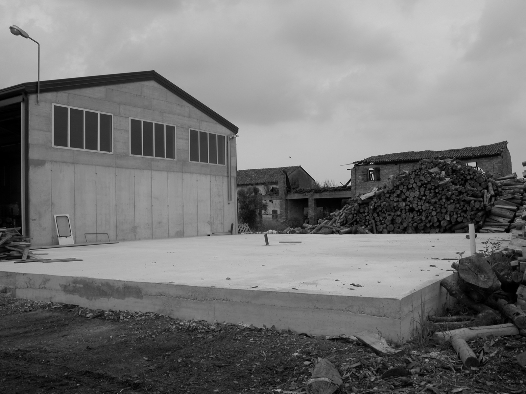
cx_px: 263
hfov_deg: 52.6
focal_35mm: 35
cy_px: 197
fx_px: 532
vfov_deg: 40.7
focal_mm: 8.9
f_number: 5.6
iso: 100
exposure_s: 1/406
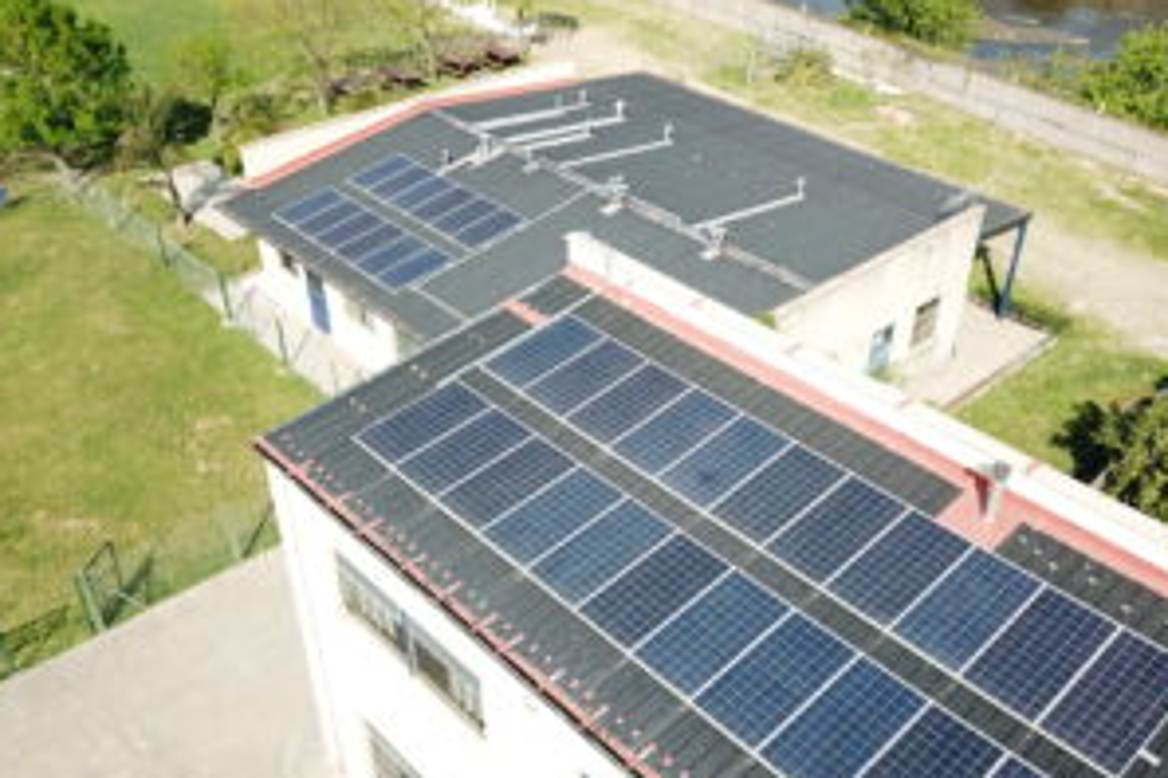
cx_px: 627
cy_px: 475
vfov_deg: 38.7
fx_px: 1103
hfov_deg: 55.7
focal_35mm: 34
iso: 100
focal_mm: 4.73
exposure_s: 1/758
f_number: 2.2
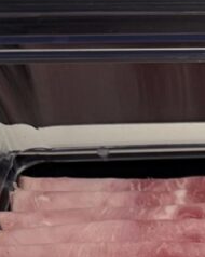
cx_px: 432
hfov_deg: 12.9
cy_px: 398
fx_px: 767
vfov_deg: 17.0
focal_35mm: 101
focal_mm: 6.76
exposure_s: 1/111
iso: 125
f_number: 1.78
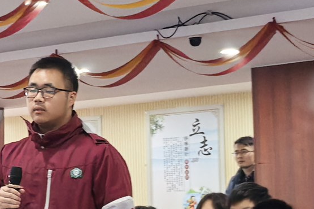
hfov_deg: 13.2
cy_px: 133
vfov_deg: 8.8
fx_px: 1351
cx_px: 55
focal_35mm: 155
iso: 320
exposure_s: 1/200
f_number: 1.6
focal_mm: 8.5
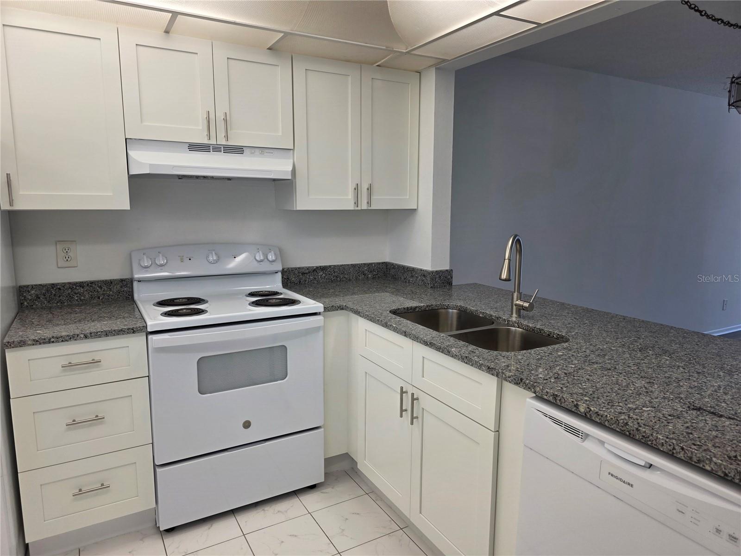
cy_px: 278
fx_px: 492
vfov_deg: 58.9
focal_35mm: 23
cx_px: 370
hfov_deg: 73.9
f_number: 1.7
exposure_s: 1/120
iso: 50
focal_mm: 6.3
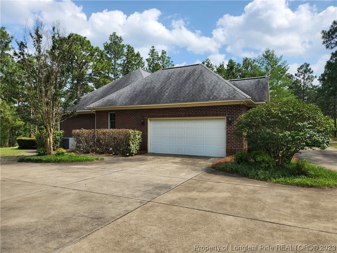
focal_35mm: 23
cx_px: 168
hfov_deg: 73.9
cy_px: 126
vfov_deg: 58.9
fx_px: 224
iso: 20
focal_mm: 5.4
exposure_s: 1/1751
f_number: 1.8
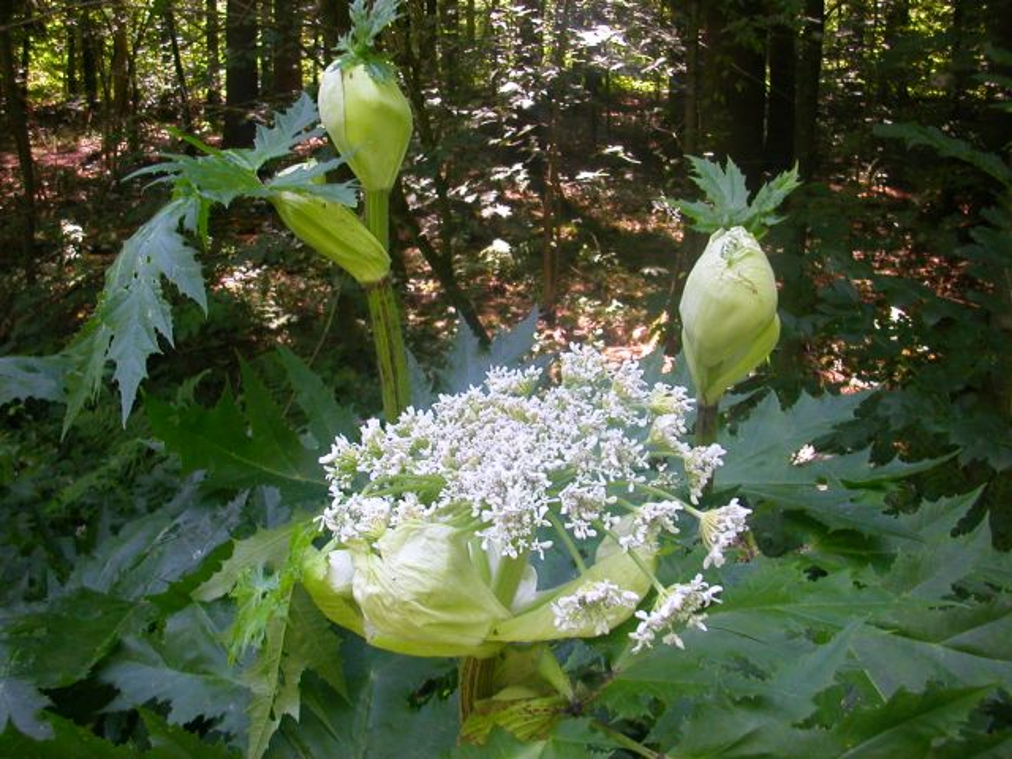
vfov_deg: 38.7
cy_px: 380
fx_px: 1082
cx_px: 506
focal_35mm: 37
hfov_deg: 50.1
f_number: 2.7
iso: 100
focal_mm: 5.6
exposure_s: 1/63.9
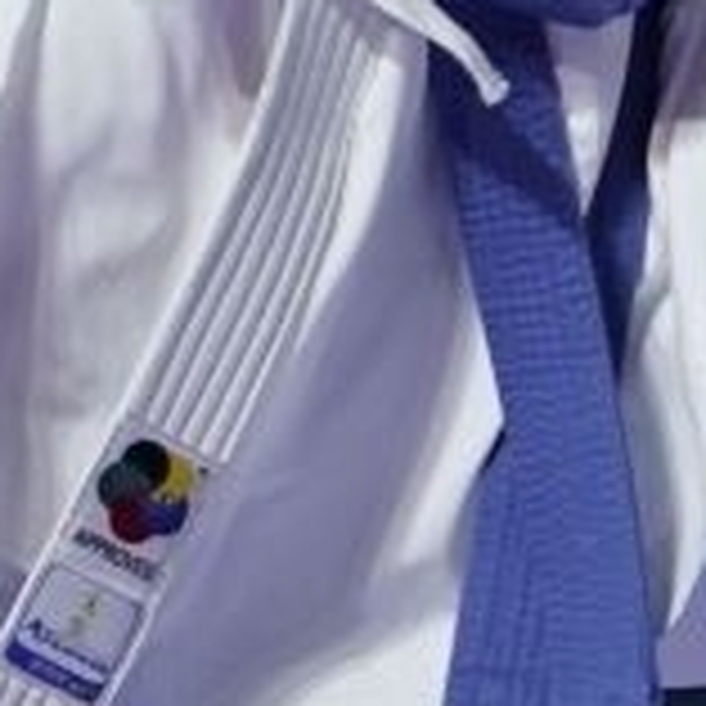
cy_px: -1763
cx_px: 1803
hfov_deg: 1.3
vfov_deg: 1.3
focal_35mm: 1309
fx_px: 30205
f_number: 2.8
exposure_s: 1/1000
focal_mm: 134
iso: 1250
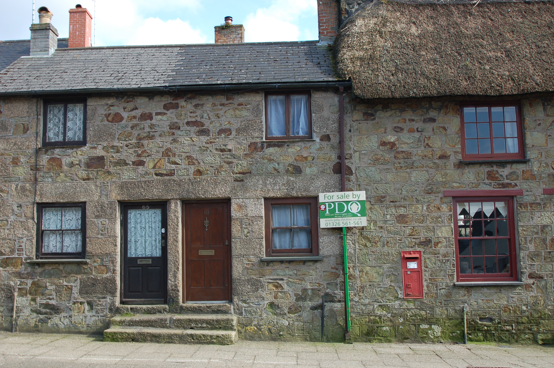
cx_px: 278
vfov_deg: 35.0
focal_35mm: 38
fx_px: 584
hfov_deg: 50.7
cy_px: 181
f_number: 7.1
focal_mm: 24
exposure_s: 1/200
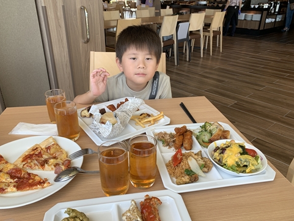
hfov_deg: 65.3
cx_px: 144
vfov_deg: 51.4
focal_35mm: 27
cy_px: 113
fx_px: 229
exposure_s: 1/159
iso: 25
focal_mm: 4.25
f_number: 1.8
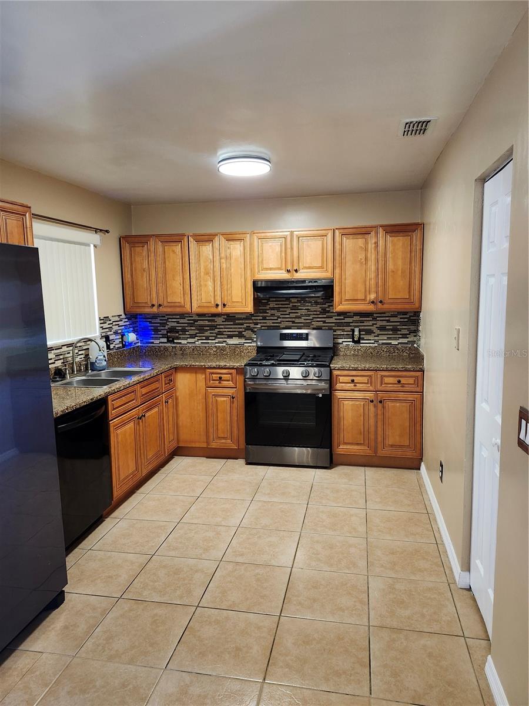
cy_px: 353
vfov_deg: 73.9
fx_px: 469
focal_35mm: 23
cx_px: 264
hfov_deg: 58.9
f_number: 1.8
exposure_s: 1/120
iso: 640
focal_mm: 5.54
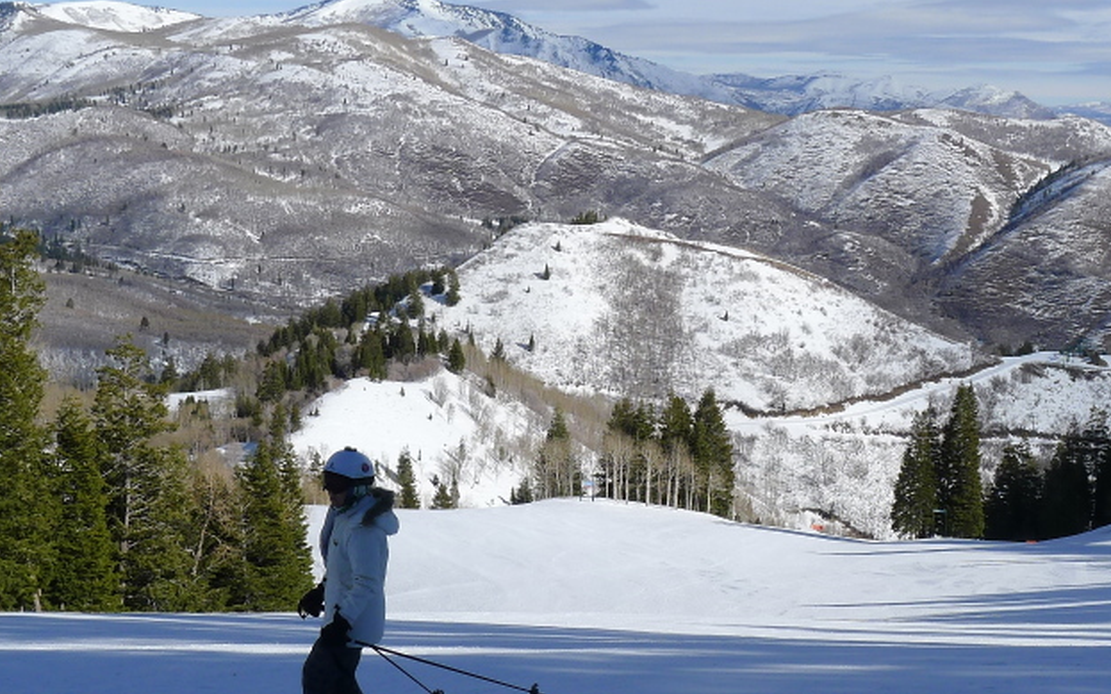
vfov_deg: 21.2
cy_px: 435
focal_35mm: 61
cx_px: 583
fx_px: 1846
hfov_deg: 33.5
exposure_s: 1/800
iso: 80
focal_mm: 7.5
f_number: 5
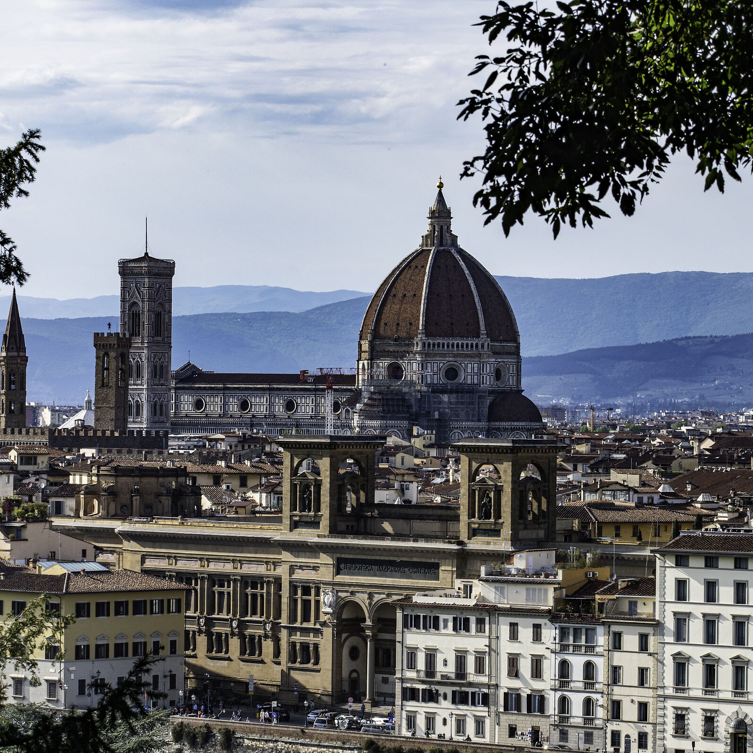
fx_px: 3692
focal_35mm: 150
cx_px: 355
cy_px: 378
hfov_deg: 11.6
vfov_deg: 11.6
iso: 200
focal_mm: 78
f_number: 13
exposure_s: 1/250
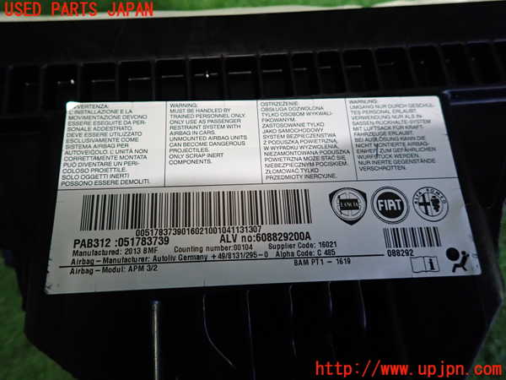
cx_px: 253
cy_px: 190
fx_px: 365
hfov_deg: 69.4
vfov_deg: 54.9
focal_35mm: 25
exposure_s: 1/50
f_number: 2
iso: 400
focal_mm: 4.5
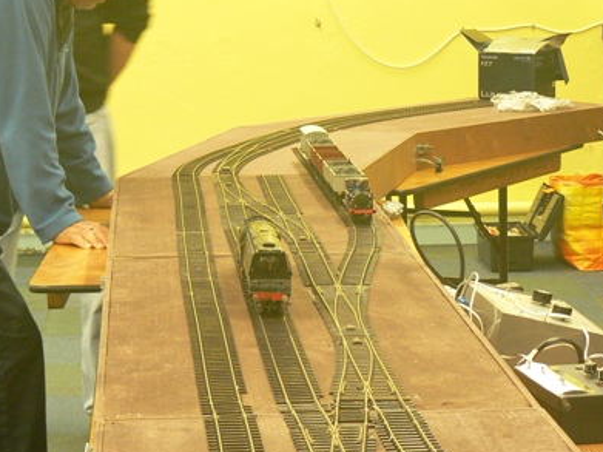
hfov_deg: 15.1
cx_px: 342
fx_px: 2281
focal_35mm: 131
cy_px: 276
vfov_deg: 11.3
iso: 200
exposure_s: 1/15
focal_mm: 13.4
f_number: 3.2
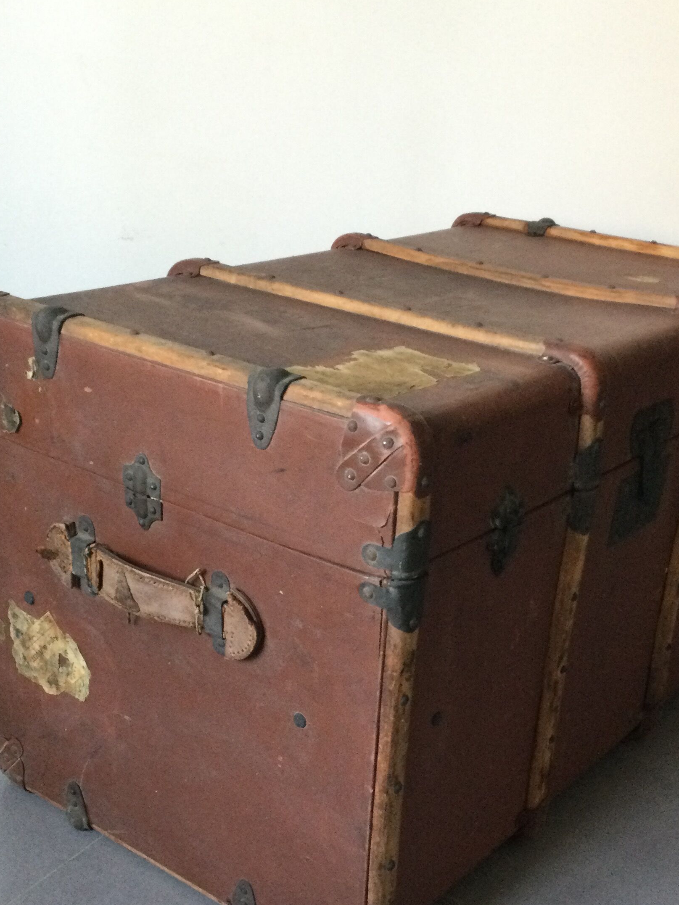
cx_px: 383
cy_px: 580
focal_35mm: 47
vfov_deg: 40.1
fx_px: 1229
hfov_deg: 30.8
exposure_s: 1/20
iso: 200
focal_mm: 3.3
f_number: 2.4
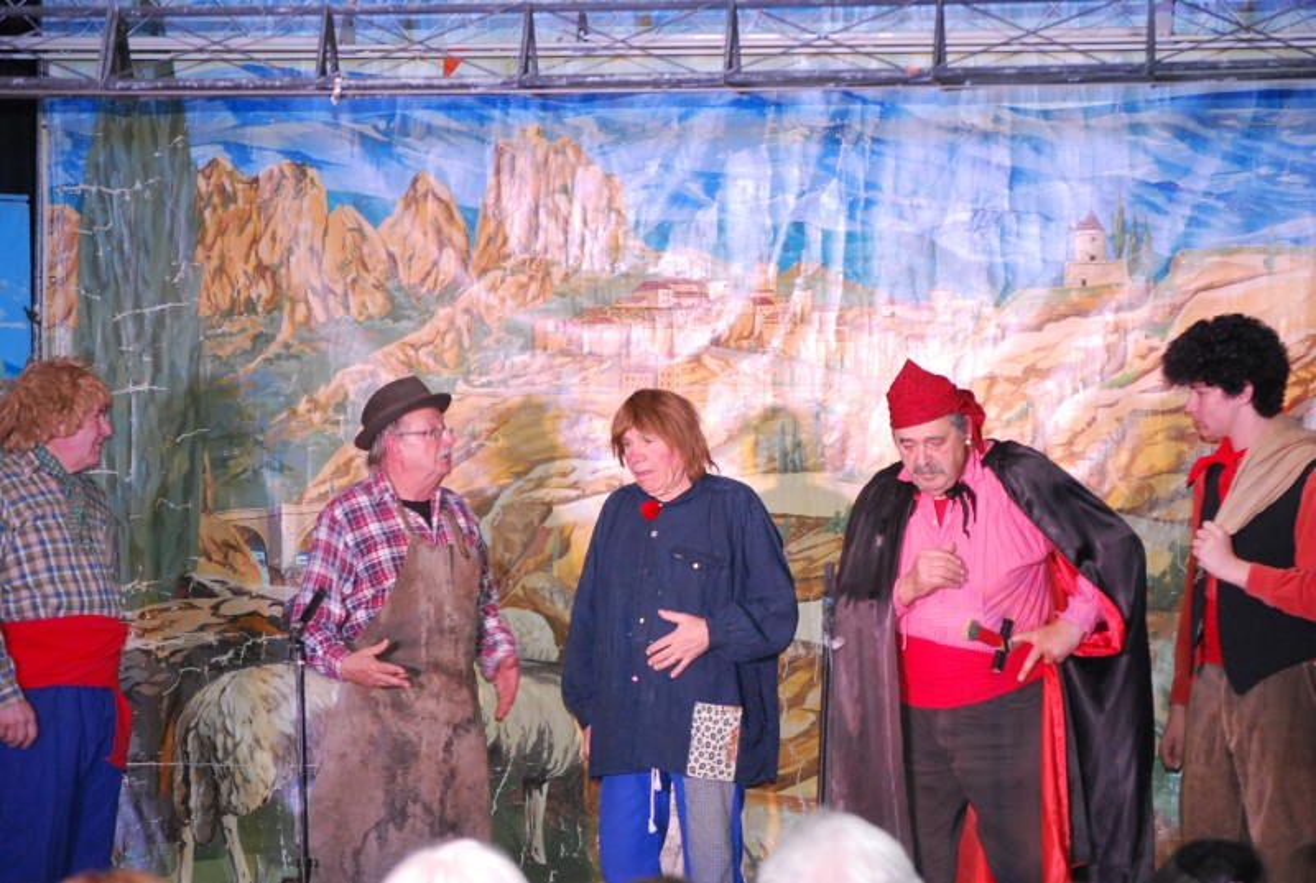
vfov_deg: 11.2
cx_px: 658
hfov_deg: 16.6
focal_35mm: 123
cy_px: 442
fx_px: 4506
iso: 1100
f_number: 4.5
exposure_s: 1/60
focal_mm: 82
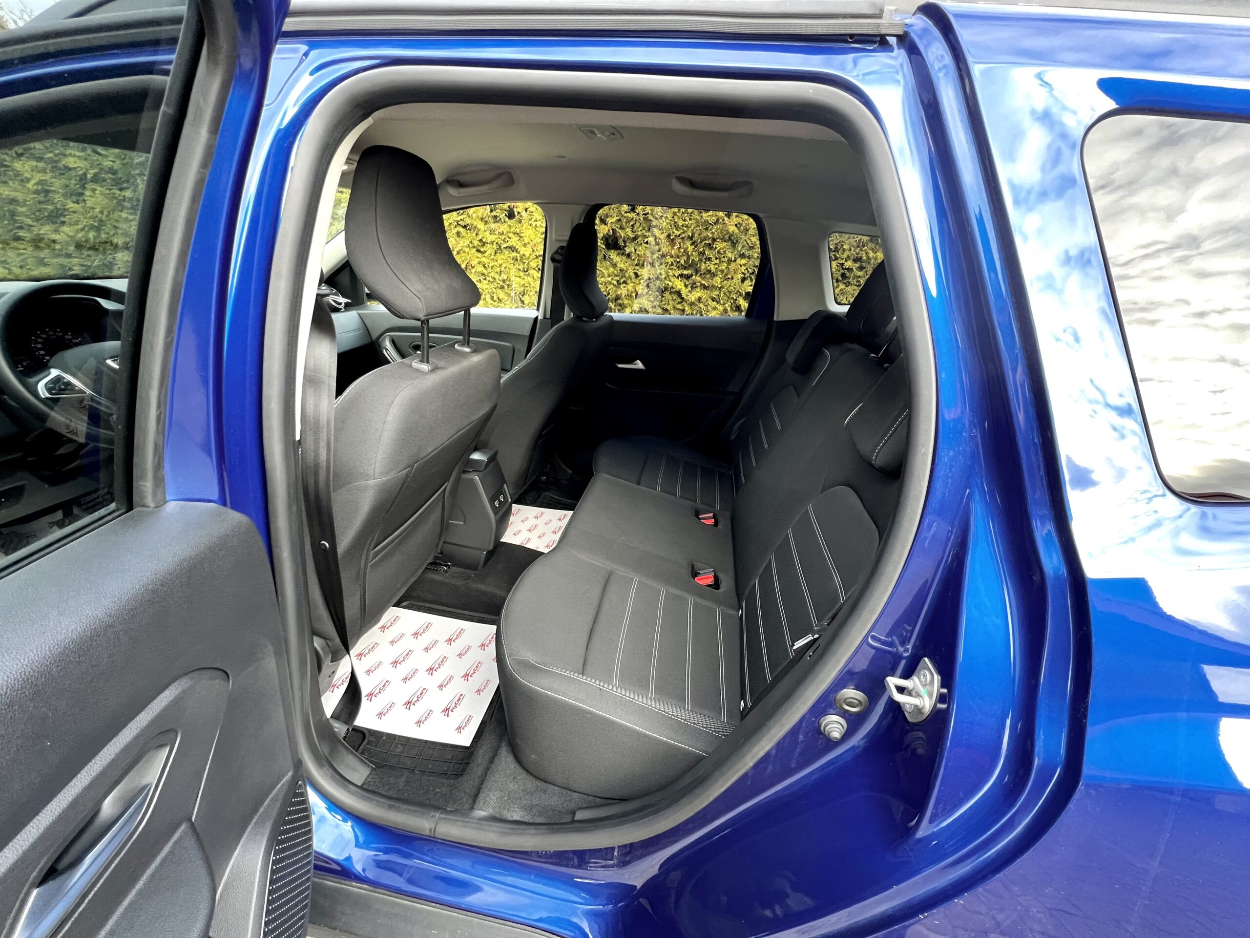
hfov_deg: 106.2
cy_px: 469
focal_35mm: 13
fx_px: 469
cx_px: 625
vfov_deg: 89.9
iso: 250
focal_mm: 1.57
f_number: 1.8
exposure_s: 1/72
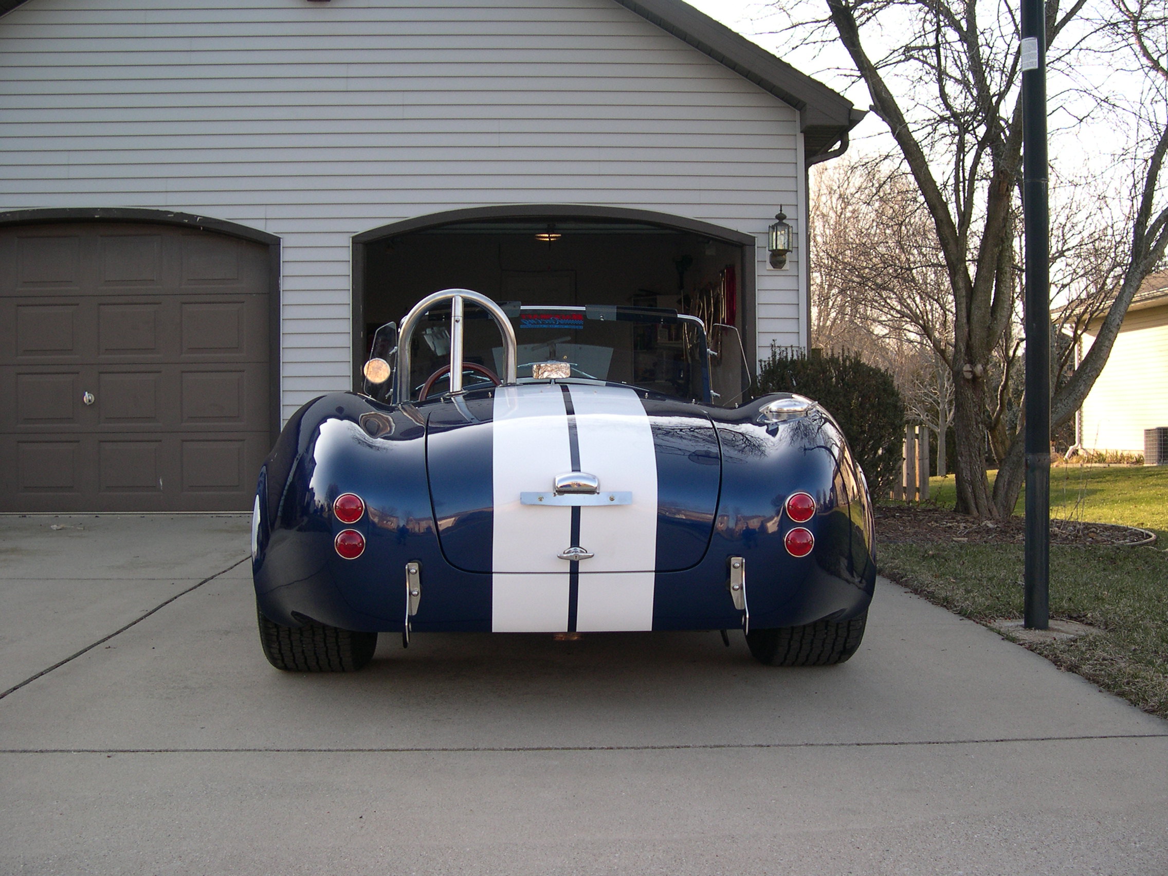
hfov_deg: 49.0
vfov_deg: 37.7
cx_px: 584
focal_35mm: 38
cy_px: 438
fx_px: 1282
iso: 100
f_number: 2.8
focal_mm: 8
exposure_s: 1/246
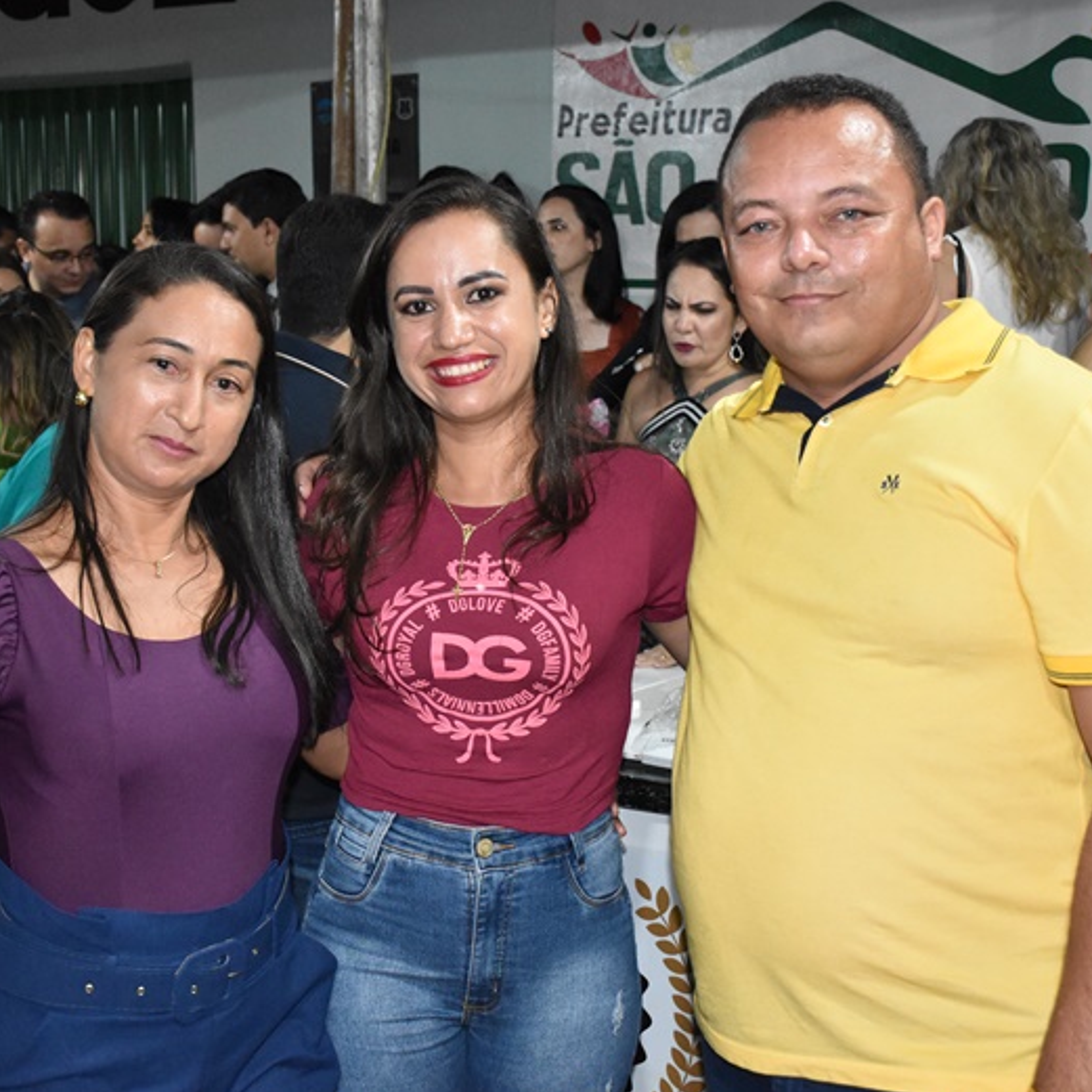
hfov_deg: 36.1
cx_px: 534
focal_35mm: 47
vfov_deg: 36.1
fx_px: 1677
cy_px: 540
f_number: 4.5
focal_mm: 24
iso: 4000
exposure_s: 1/100
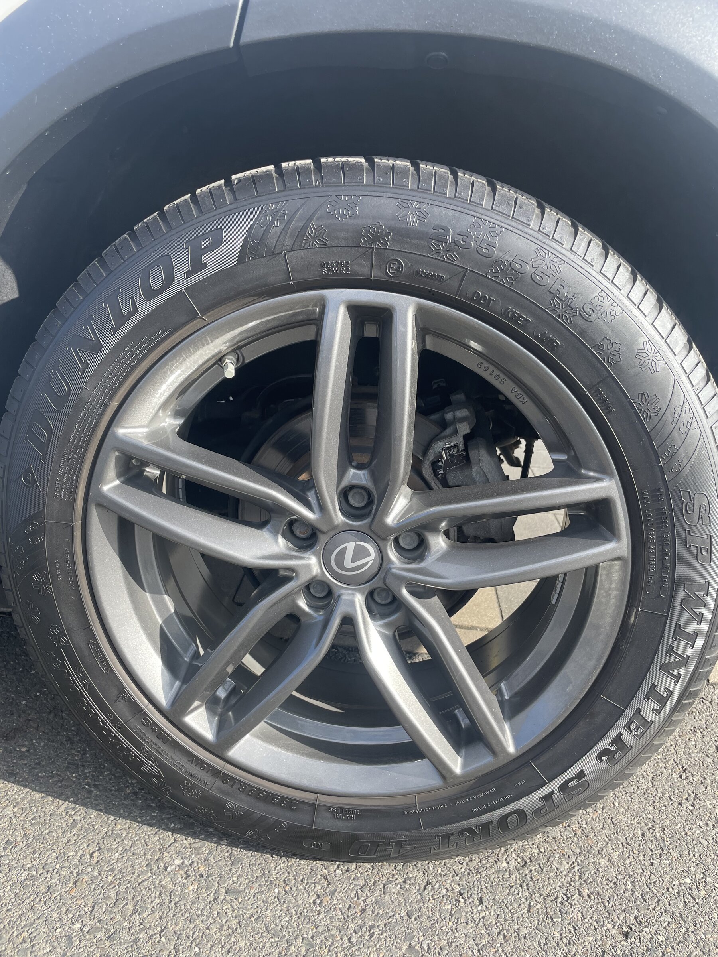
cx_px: 359
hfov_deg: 53.1
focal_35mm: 26
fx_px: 719
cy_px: 478
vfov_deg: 67.3
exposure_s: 1/703
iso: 32
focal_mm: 4.2
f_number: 1.6
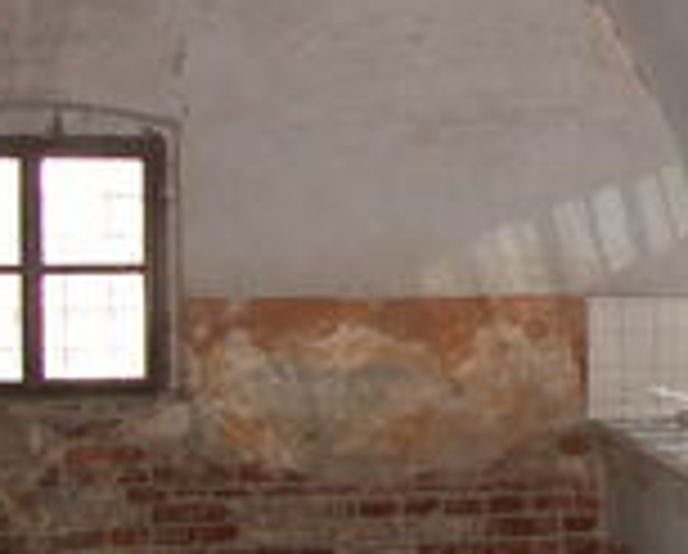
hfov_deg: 17.1
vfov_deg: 14.4
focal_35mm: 107
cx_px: 836
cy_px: 338
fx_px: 2183
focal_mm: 10.7
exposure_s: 1/60
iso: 200
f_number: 2.9
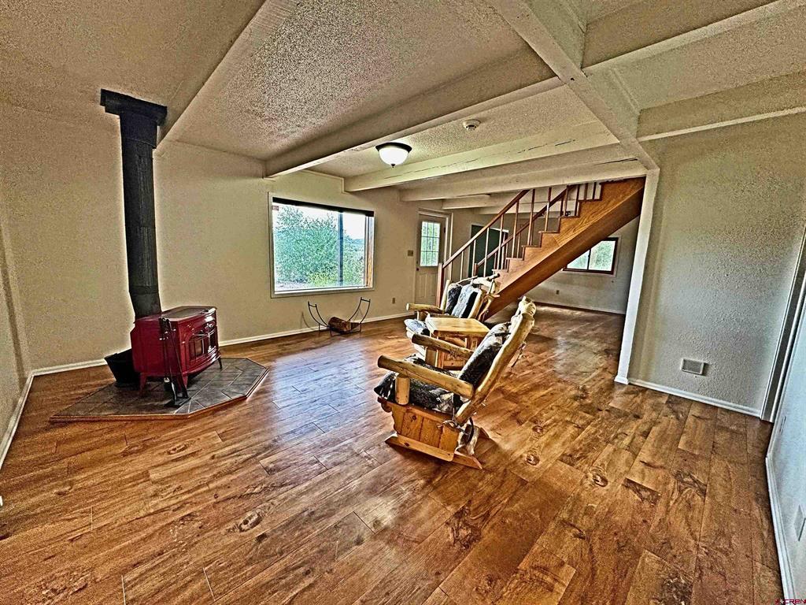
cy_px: 302
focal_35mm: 14
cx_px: 403
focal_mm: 2.22
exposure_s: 1/120
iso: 160
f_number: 2.2
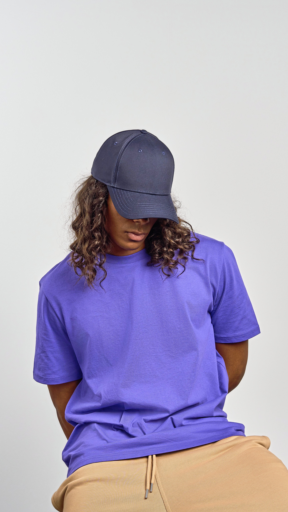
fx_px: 1072
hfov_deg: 15.3
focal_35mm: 79
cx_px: 145
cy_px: 257
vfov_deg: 26.8
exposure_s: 1/160
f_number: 9
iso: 320
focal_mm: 50
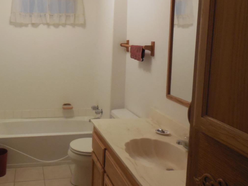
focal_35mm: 37
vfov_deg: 38.6
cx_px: 74
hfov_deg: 48.9
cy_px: 81
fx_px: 265
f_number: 3.1
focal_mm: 4.5
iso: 280
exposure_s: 1/30
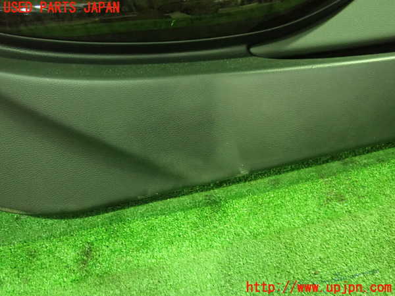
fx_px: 342
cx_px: 198
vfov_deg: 46.8
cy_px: 148
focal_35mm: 30
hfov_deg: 60.0
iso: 1250
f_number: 2.3
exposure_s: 1/30
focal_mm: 5.5
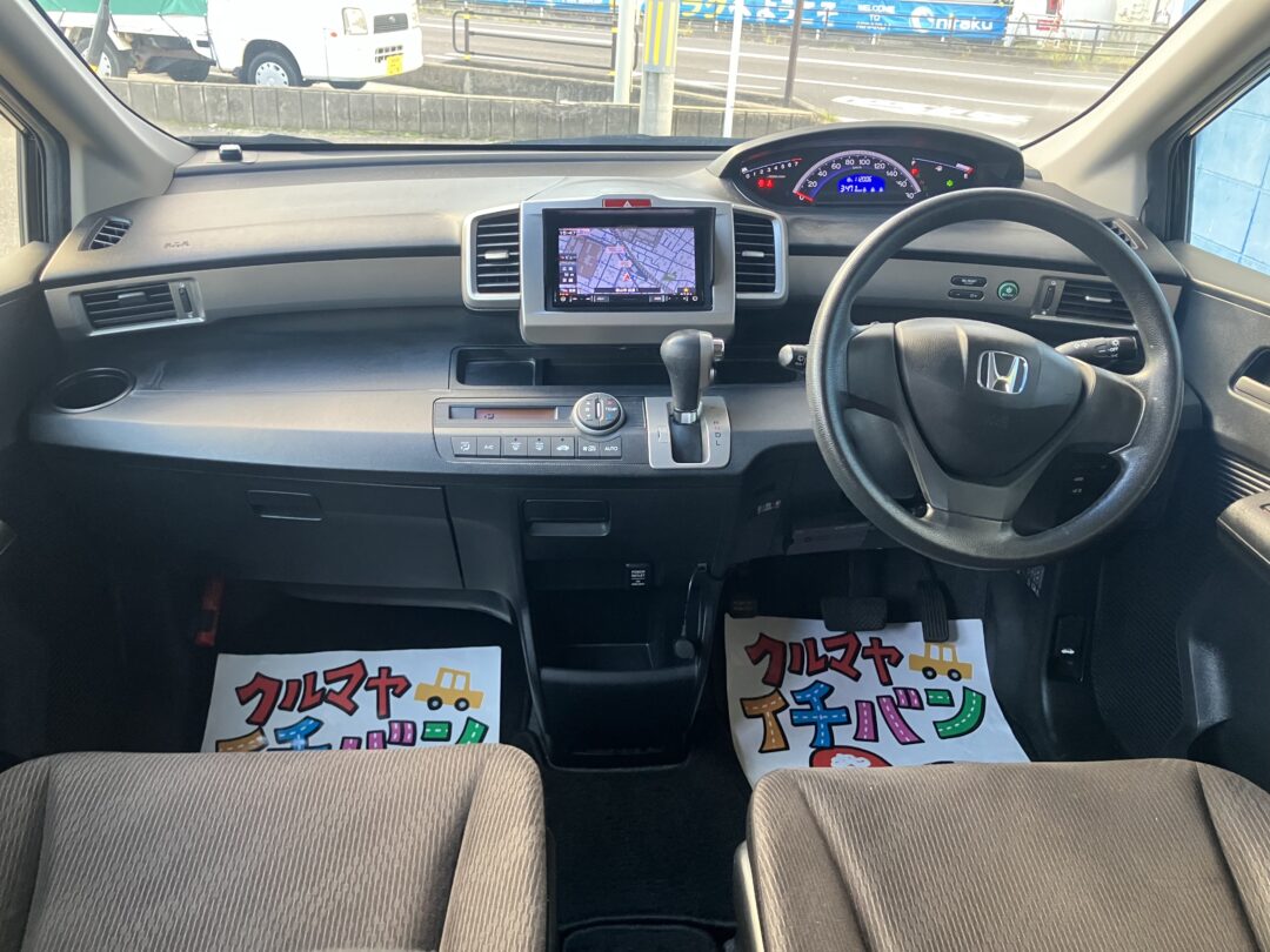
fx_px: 1027
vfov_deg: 49.7
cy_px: 476
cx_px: 635
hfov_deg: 63.4
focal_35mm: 28
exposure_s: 1/60
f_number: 1.8
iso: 320
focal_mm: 3.99
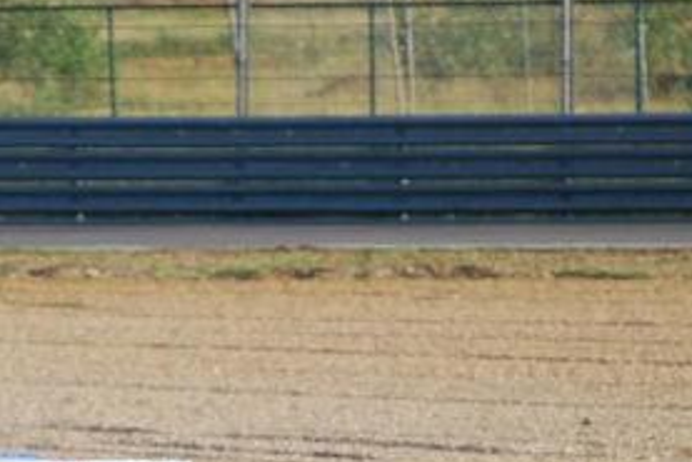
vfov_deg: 1.3
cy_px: 473
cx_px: 75
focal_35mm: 1041
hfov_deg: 2.0
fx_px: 20020
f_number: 5.6
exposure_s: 1/500
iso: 280
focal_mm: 300
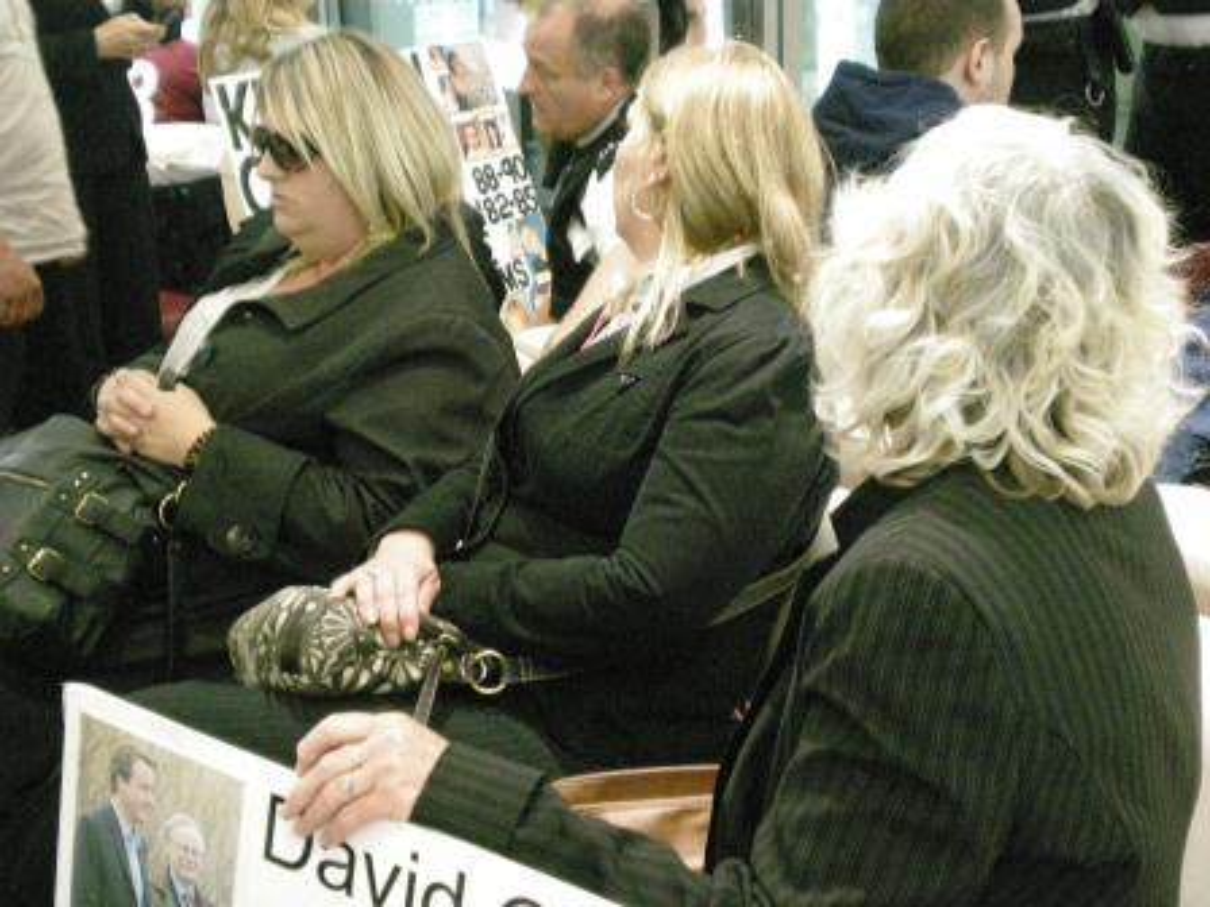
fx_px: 1957
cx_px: 605
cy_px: 454
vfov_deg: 26.1
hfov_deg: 34.3
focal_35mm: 56
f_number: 3.9
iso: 1000
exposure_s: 1/30
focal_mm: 9.3
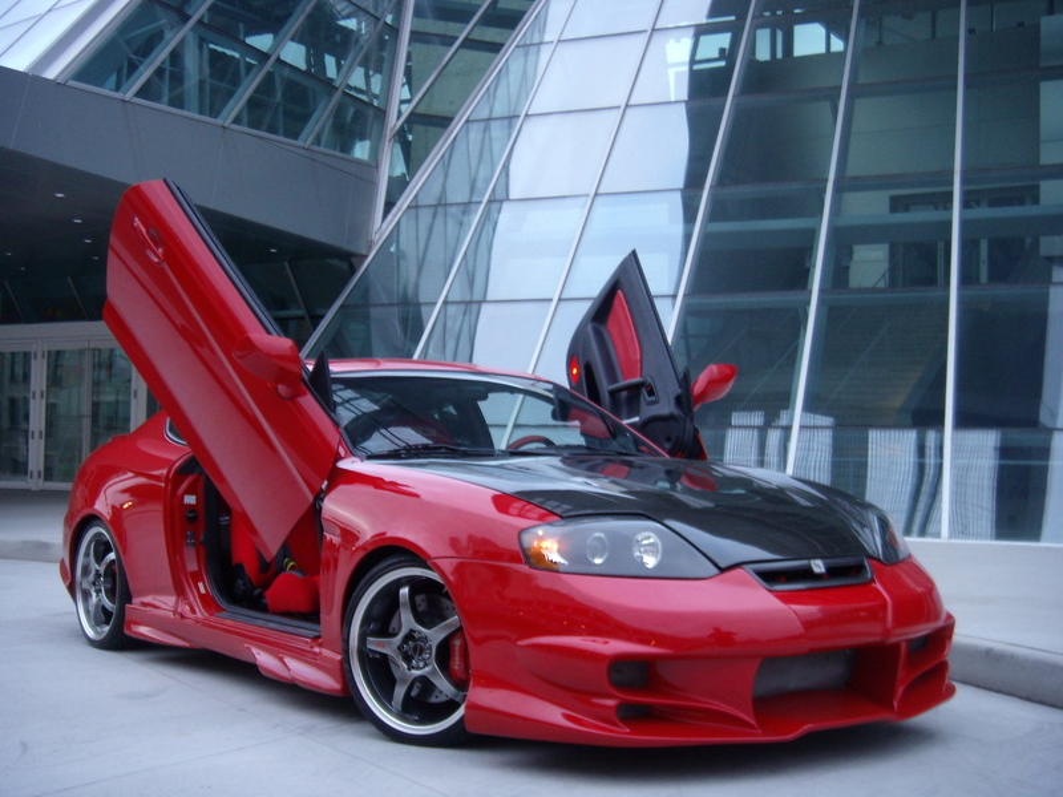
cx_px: 532
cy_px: 398
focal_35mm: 48
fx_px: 1474
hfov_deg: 39.7
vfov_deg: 30.3
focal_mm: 8
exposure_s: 1/25.2
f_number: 3.7
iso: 100
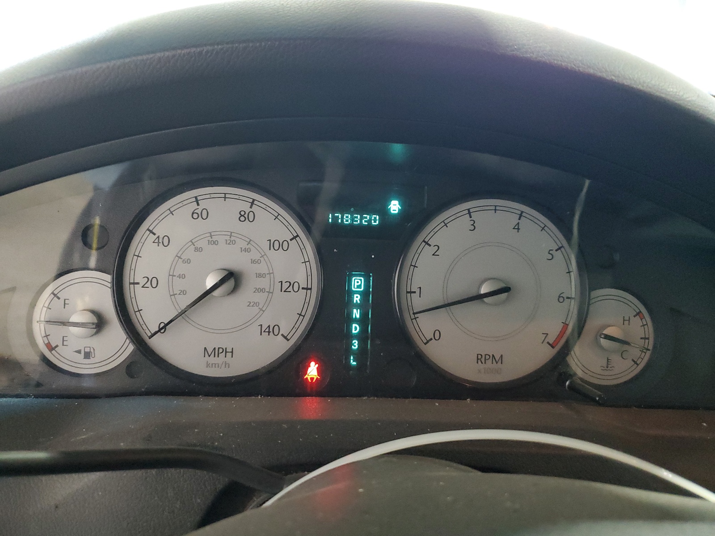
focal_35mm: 26
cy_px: 268
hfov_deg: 67.3
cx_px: 358
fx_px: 537
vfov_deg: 53.1
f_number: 1.5
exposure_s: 1/60.2
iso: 417
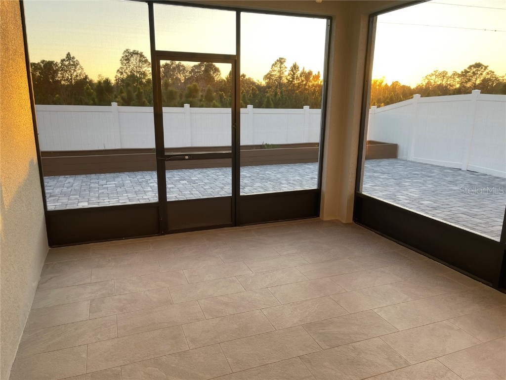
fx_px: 365
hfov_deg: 69.4
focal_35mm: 25
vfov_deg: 54.9
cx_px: 253
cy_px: 190
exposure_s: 1/121
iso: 40
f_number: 1.6
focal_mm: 5.1
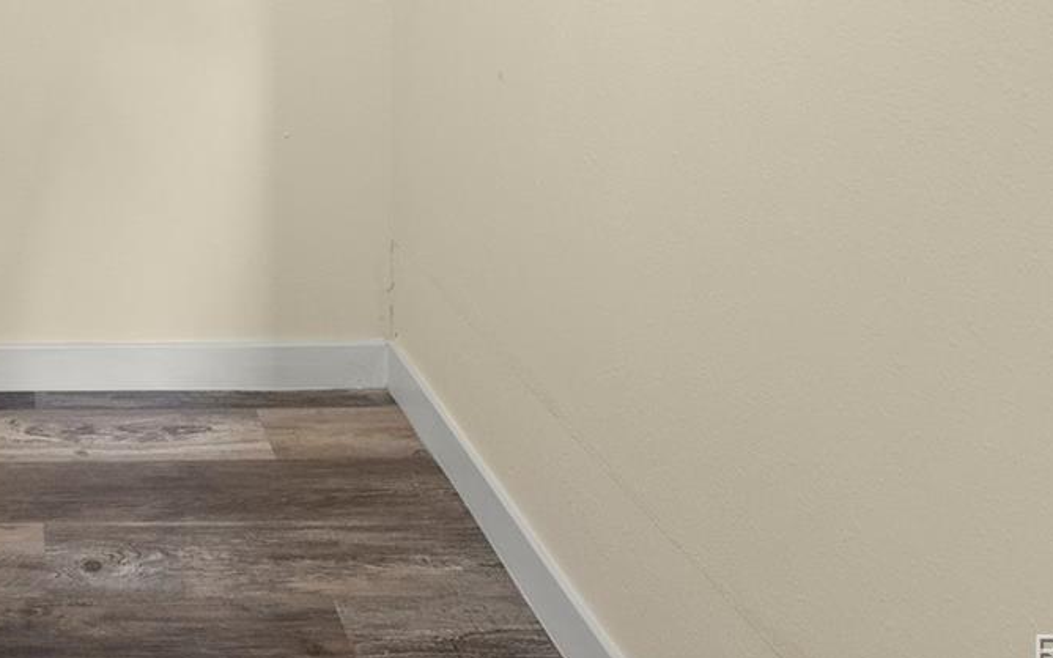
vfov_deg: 28.1
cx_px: 30
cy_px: -155
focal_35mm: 39
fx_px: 1119
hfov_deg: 44.0
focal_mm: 16
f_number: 8
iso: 640
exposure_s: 1/3
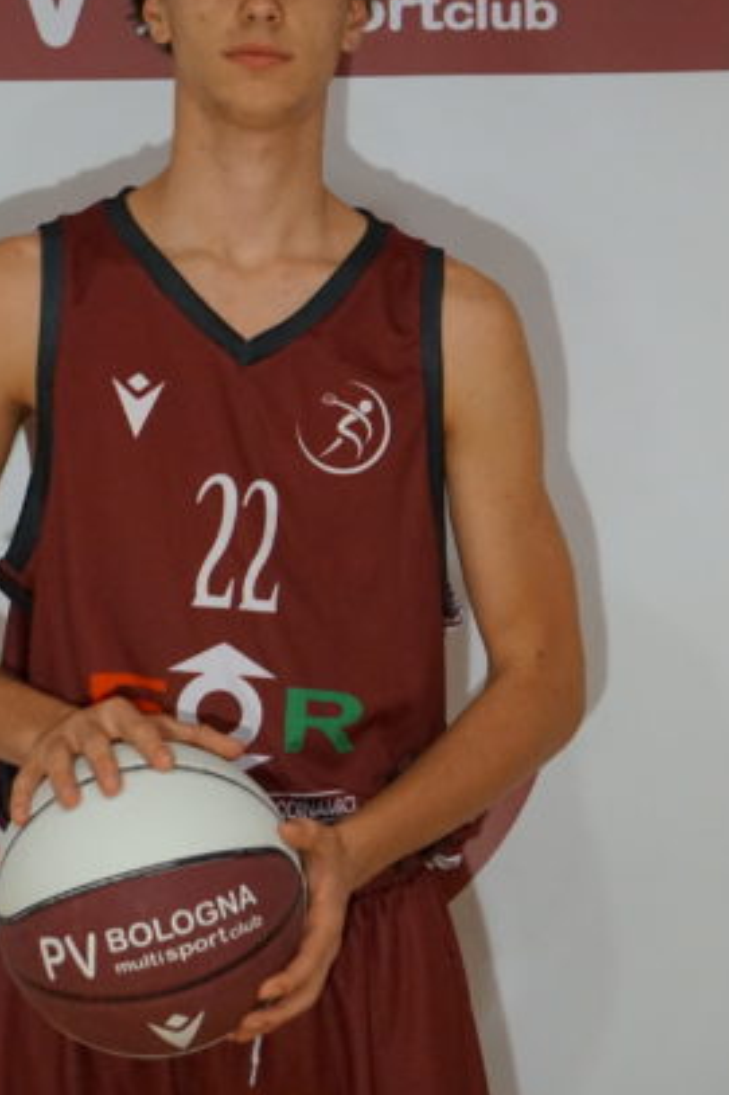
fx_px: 3701
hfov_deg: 11.2
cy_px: 484
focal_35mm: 122
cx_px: 226
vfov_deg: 16.8
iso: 3200
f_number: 4.5
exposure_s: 1/80
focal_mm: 55
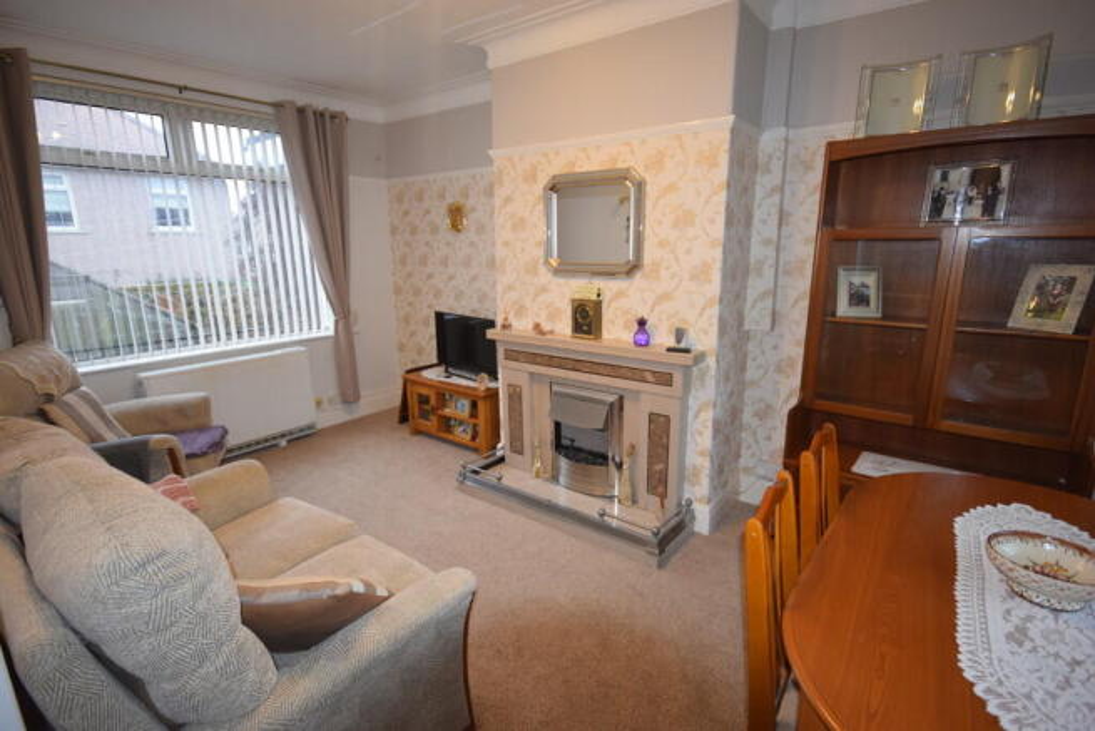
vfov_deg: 69.7
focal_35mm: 17
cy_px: 366
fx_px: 525
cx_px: 548
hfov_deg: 92.4
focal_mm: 11.5
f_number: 4.5
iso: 800
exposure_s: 1/80
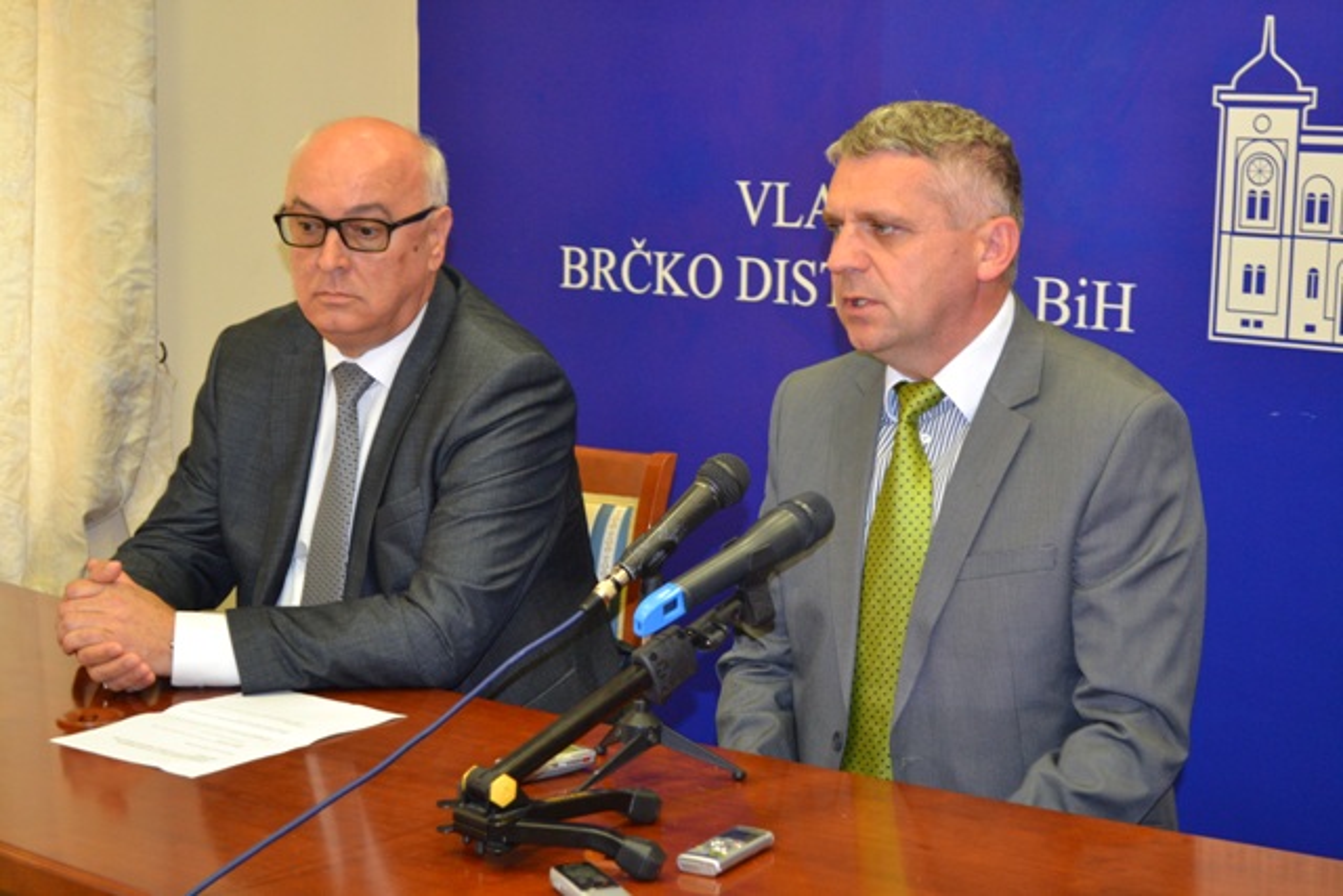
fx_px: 2351
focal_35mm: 63
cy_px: 448
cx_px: 672
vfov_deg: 21.6
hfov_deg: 31.9
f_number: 5.3
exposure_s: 1/60
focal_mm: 42
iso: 1400
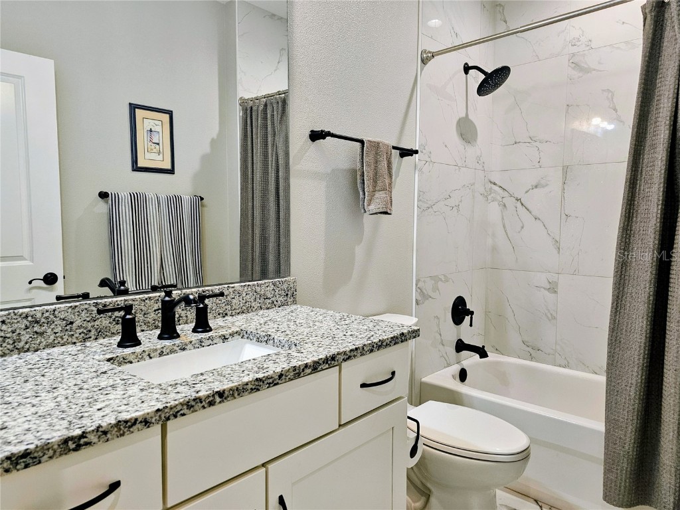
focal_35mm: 23
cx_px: 340
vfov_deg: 58.9
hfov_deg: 73.9
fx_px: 452
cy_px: 255
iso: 200
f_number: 1.7
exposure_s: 1/120
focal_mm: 6.3
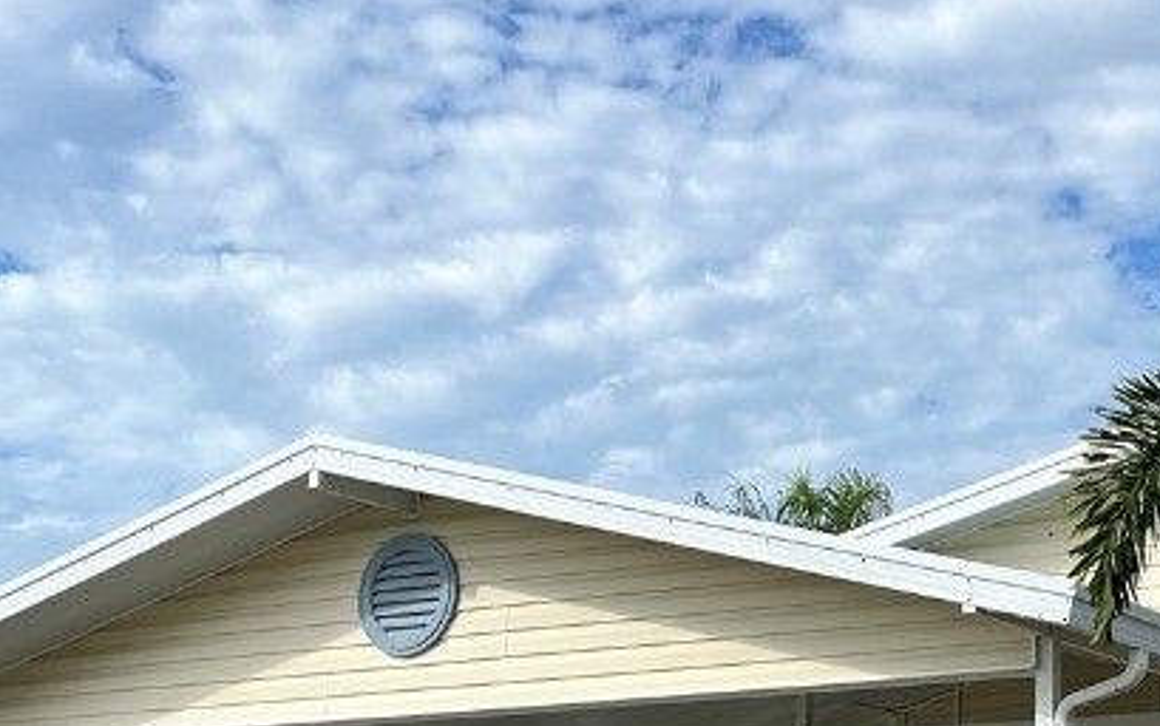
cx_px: 1041
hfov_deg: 28.6
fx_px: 2182
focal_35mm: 69
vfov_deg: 18.6
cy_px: 630
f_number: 1.6
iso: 50
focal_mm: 5.1
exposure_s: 1/4854
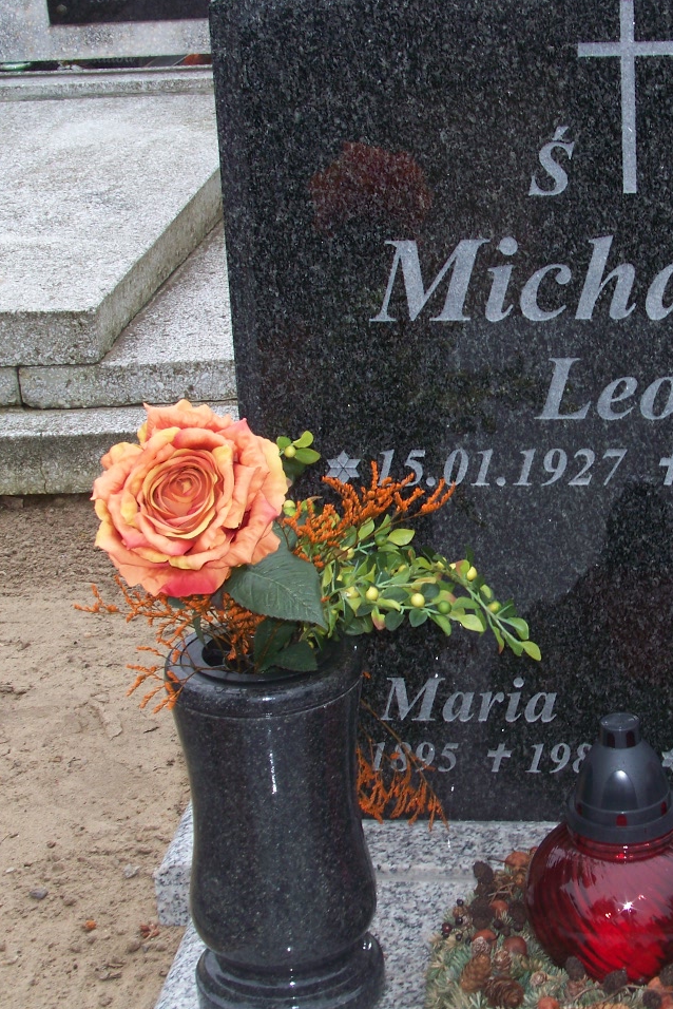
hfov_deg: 19.1
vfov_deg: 28.4
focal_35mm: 71
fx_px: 1989
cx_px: 508
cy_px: 503
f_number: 5.6
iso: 64
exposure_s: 1/25
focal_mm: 10.5
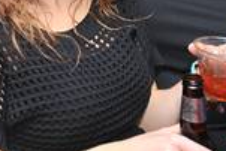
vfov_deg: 8.3
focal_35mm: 160
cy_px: -118
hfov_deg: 12.0
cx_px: -160
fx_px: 1005
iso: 1250
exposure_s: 1/100
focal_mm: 44
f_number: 5
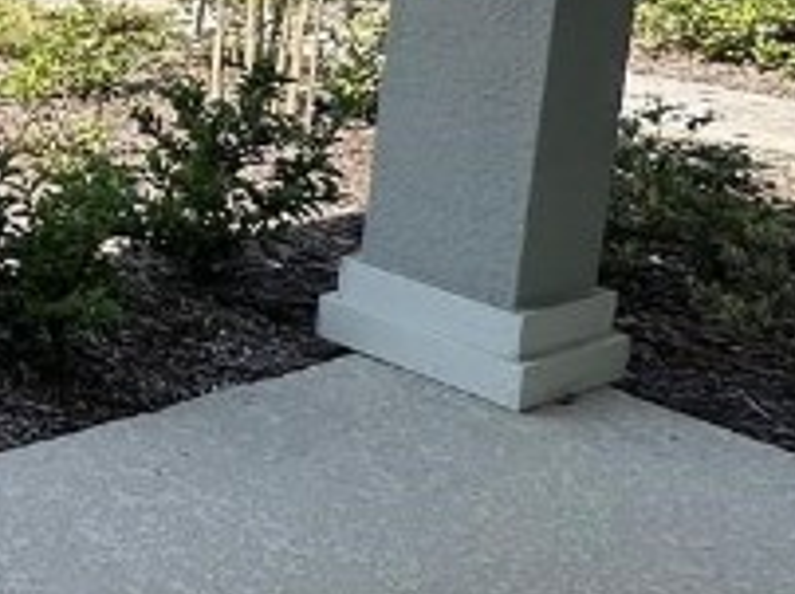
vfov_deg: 19.5
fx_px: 1629
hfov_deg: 18.8
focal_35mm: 71
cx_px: -744
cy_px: -122
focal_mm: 2.22
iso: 50
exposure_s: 1/2353
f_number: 2.2
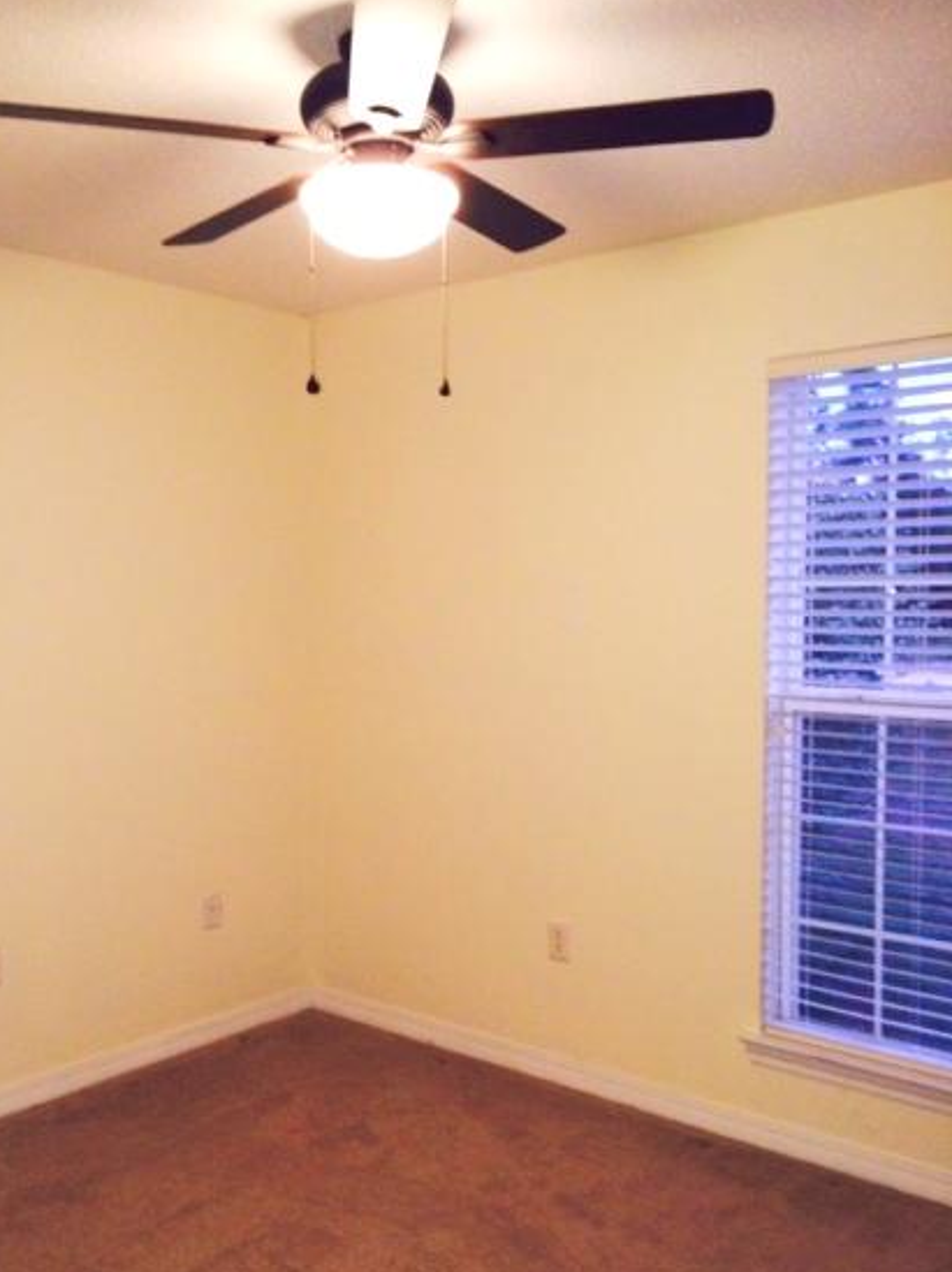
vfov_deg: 52.6
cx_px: 398
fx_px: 1285
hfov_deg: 40.5
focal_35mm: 35
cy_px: 690
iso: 125
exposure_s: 1/20
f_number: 2.2
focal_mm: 4.12
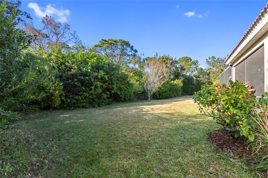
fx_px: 112
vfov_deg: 77.3
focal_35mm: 15
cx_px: 134
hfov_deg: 100.4
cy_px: 89
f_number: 4
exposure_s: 1/3000
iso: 1250
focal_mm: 10
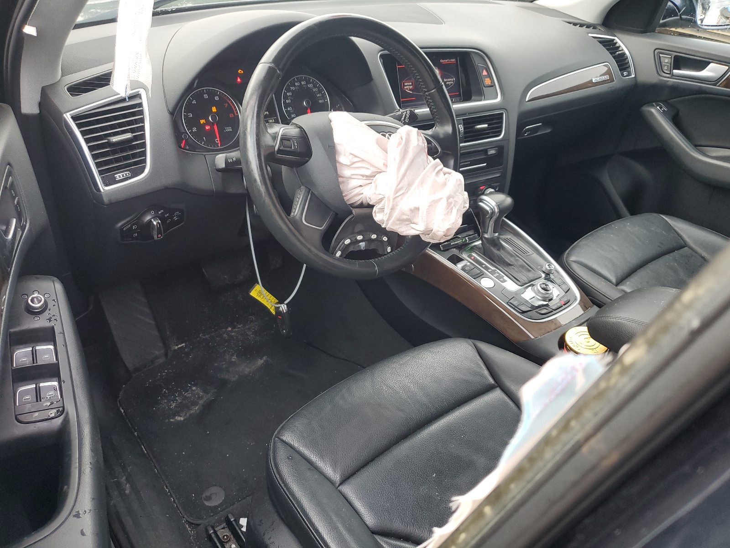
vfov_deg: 53.1
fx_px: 548
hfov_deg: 67.3
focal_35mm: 26
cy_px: 274
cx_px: 365
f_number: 1.5
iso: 69
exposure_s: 1/50
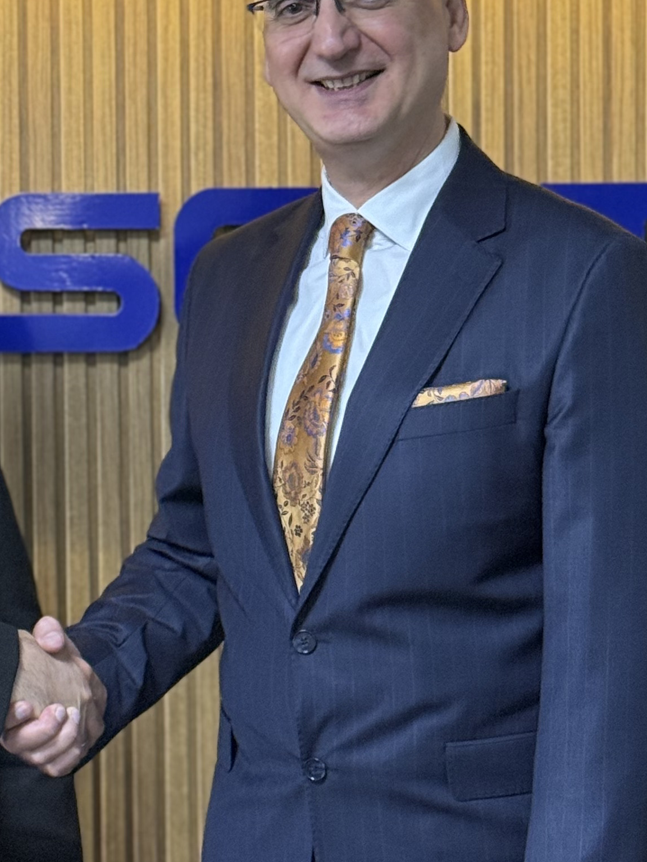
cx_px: 141
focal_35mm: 126
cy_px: 357
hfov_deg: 11.7
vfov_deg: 15.6
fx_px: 3140
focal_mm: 6.76
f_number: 1.78
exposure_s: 1/33
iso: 320
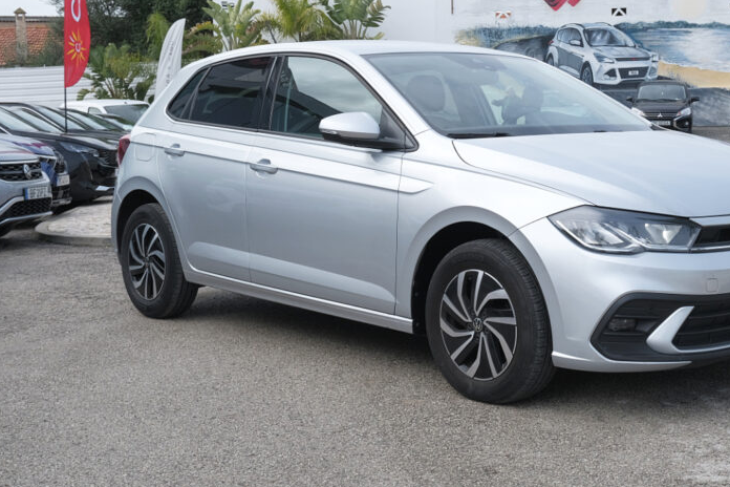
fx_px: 1075
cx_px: 467
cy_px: 204
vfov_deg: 25.5
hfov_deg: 37.2
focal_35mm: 53
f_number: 9
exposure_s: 1/100
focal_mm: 24.2
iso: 160
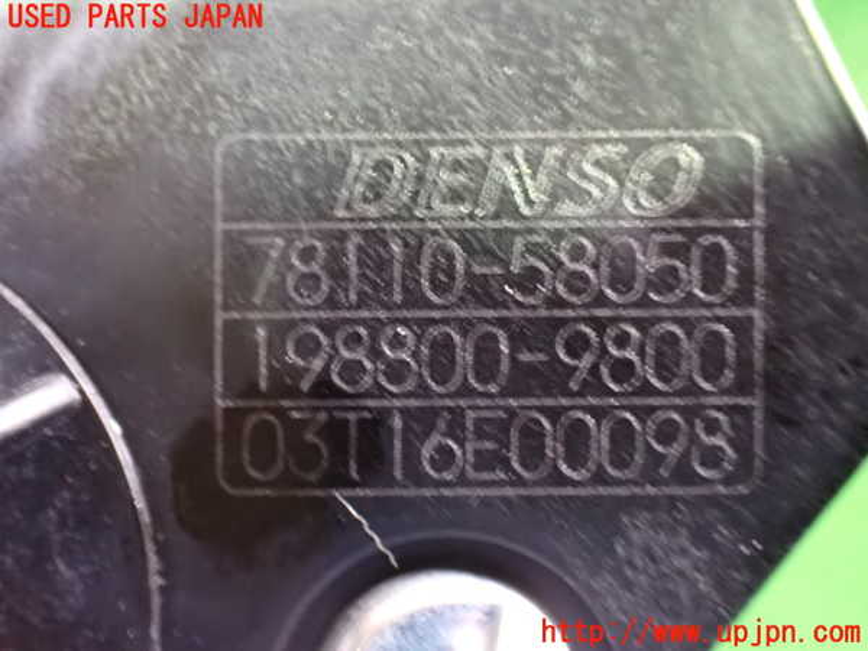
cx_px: 434
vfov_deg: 32.9
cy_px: 326
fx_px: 1103
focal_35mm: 44
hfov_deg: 42.9
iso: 1600
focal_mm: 7.84
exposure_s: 1/8
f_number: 2.9
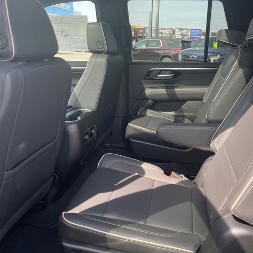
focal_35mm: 31
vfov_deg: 52.5
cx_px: 161
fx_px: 256
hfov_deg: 51.9
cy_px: 125
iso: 32
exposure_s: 1/121
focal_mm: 4.2
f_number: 1.6
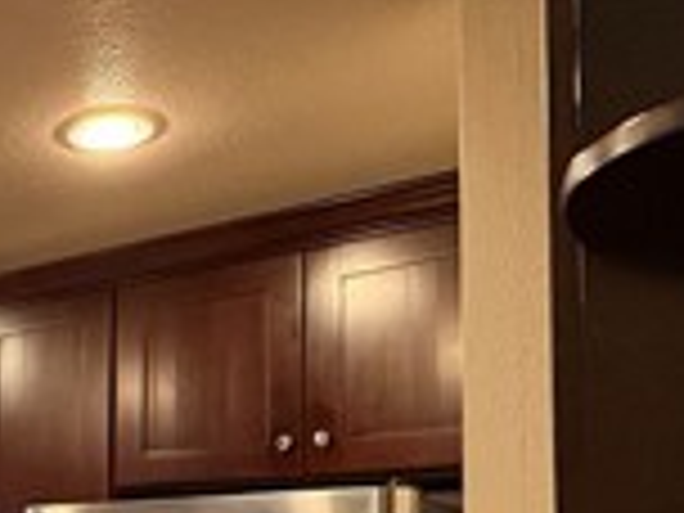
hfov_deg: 26.4
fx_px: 1166
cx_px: -261
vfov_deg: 23.7
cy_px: 518
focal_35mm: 59
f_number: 2.2
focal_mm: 2.22
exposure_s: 1/60
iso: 320
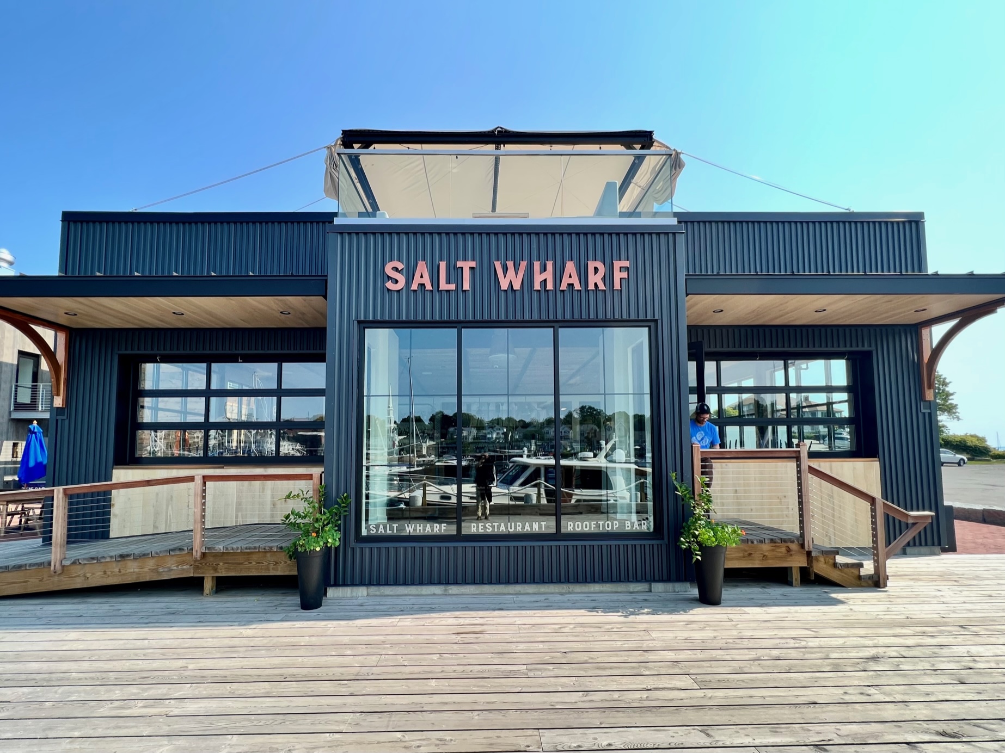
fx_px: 377
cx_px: 502
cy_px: 376
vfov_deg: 89.9
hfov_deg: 106.2
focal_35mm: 13
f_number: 1.8
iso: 32
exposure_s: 1/467
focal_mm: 1.57
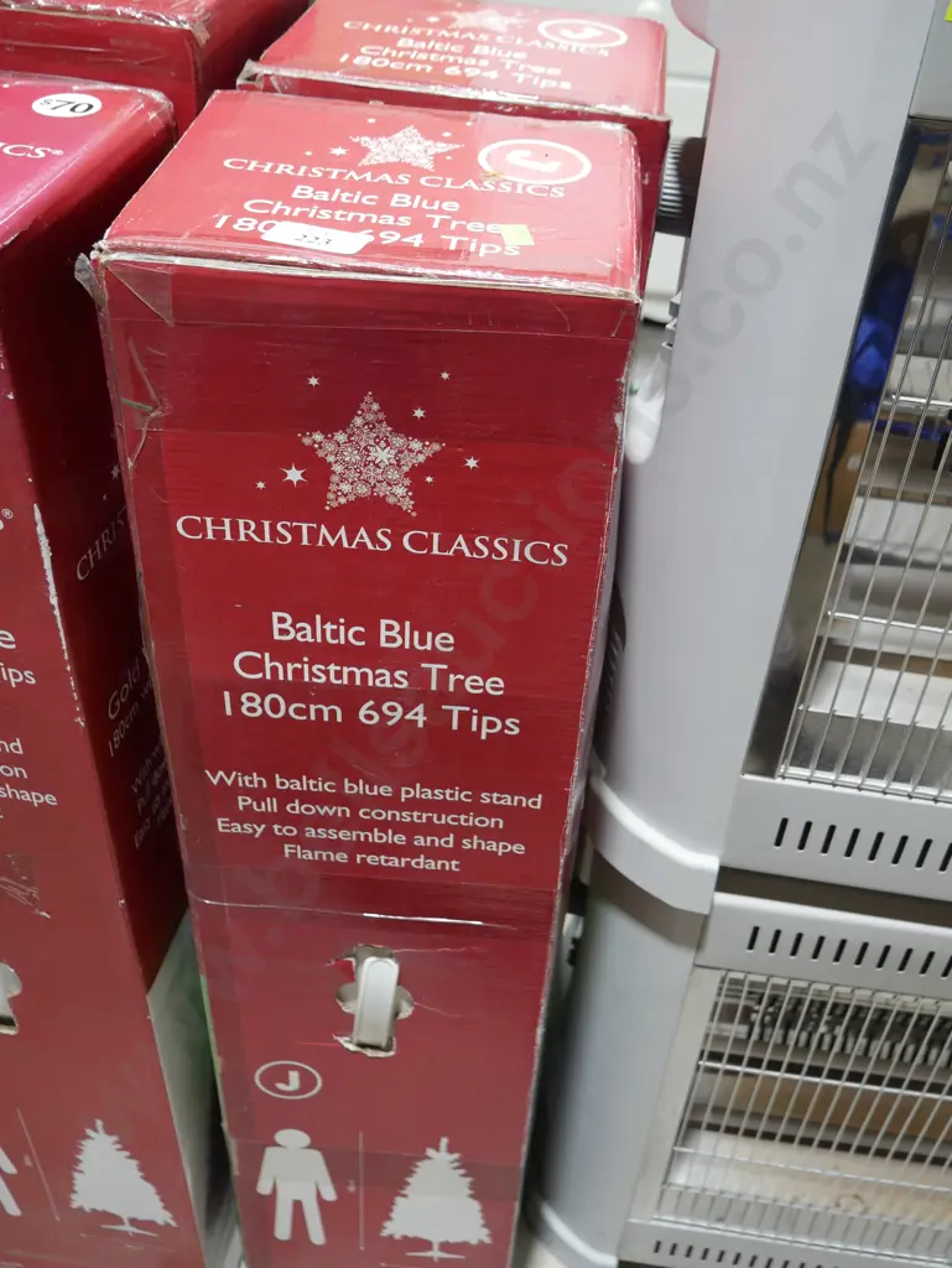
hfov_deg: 39.7
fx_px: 1319
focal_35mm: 36
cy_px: 634
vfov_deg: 51.3
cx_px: 476
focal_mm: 18
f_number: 4
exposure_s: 1/60
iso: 400
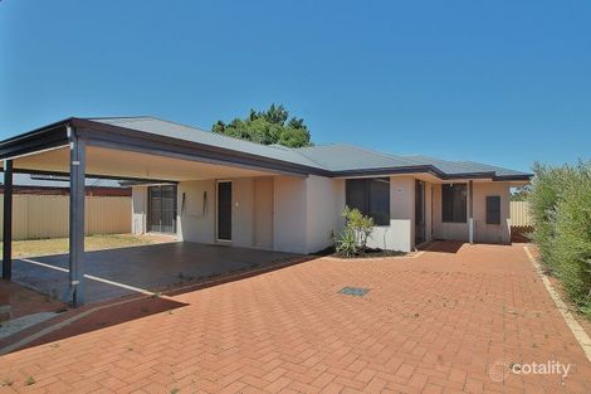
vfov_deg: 67.3
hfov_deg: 90.0
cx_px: 296
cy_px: 197
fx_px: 295
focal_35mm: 18
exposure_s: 1/320
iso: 200
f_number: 9
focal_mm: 12
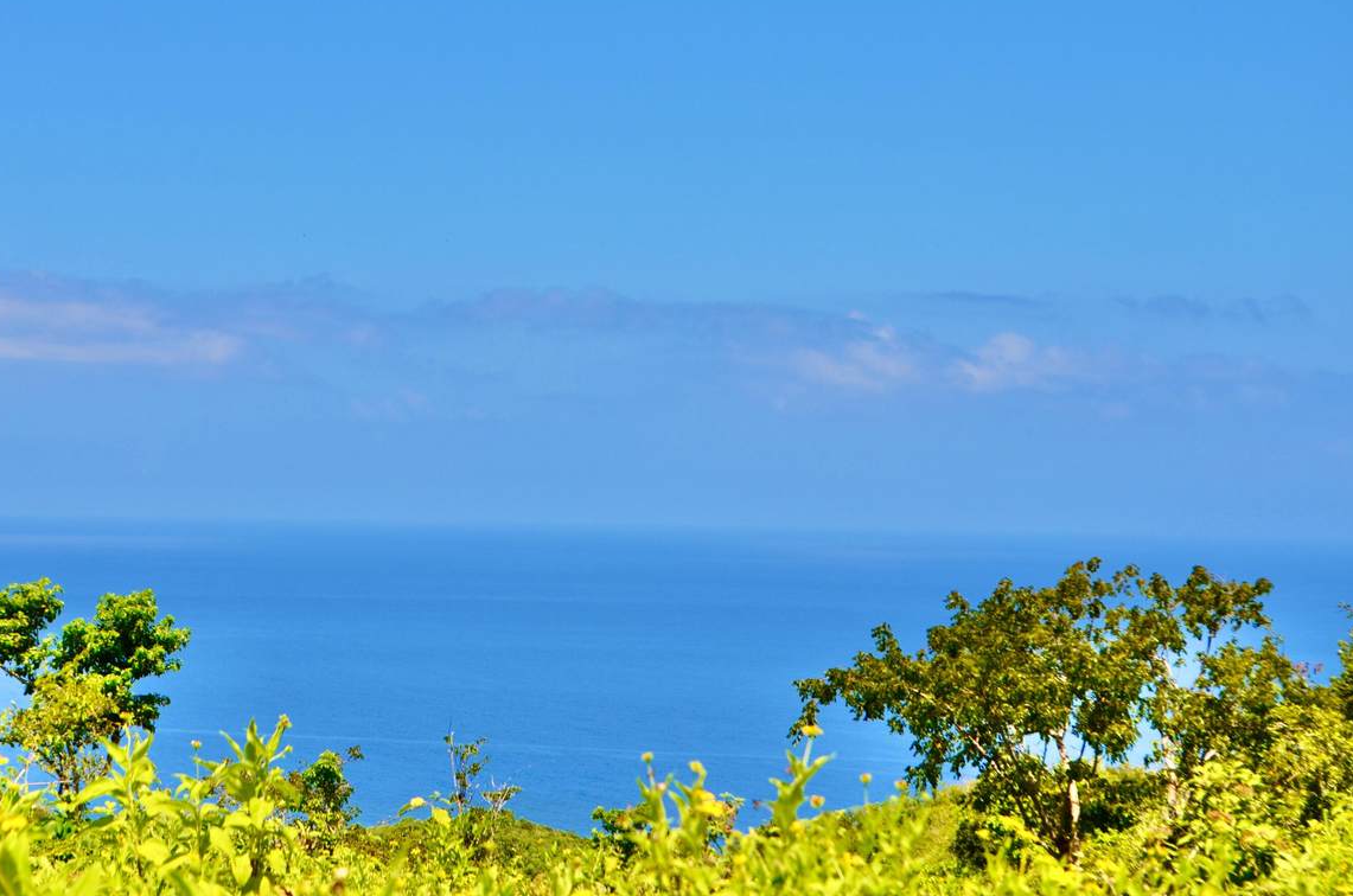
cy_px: 488
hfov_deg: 22.0
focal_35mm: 93
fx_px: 3472
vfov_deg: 14.7
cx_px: 598
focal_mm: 55
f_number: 8
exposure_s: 1/320
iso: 100
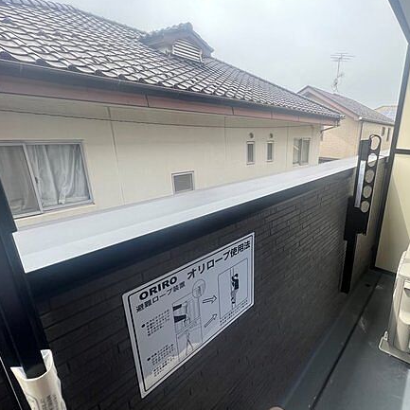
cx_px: 285
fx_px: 228
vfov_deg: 84.0
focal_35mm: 17
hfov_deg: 80.1
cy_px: 205
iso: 32
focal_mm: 1.57
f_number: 1.8
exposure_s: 1/394
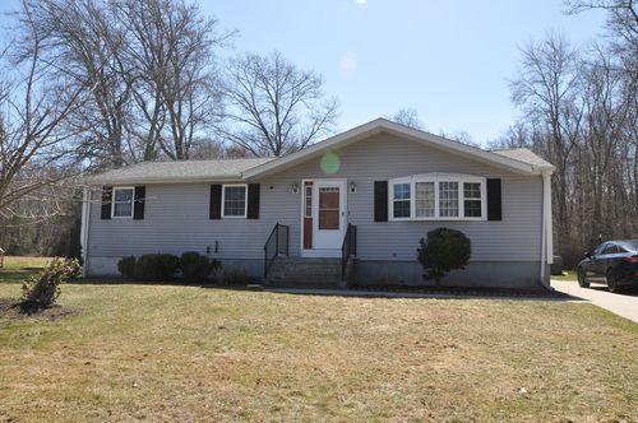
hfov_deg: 67.4
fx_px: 478
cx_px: 319
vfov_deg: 47.8
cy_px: 212
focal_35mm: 27
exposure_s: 1/200
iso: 200
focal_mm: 18
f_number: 10
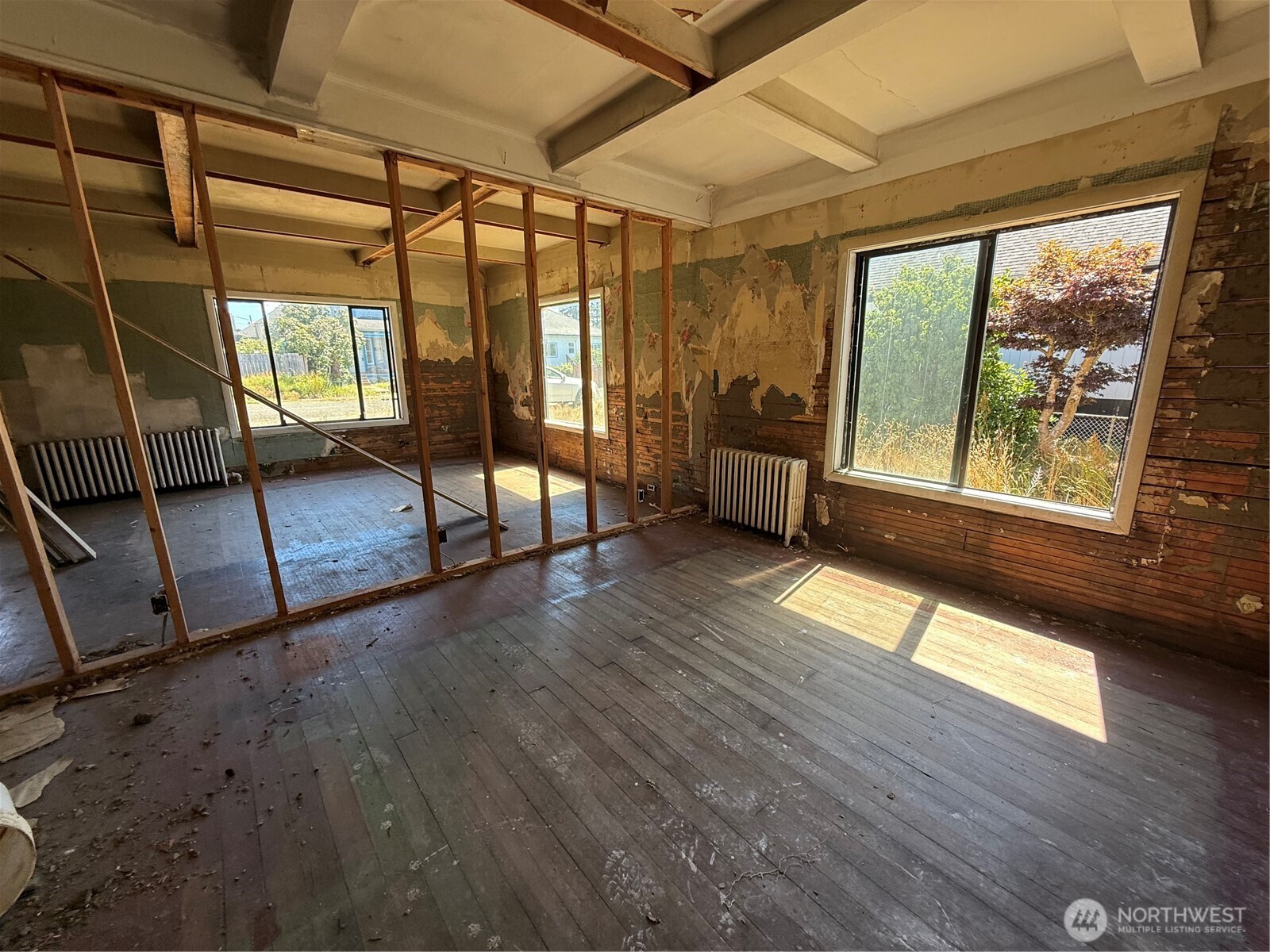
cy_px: 476
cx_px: 635
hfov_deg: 102.1
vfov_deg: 85.7
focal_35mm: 14
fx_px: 514
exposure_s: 1/99
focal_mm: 2.22
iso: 100
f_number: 2.2
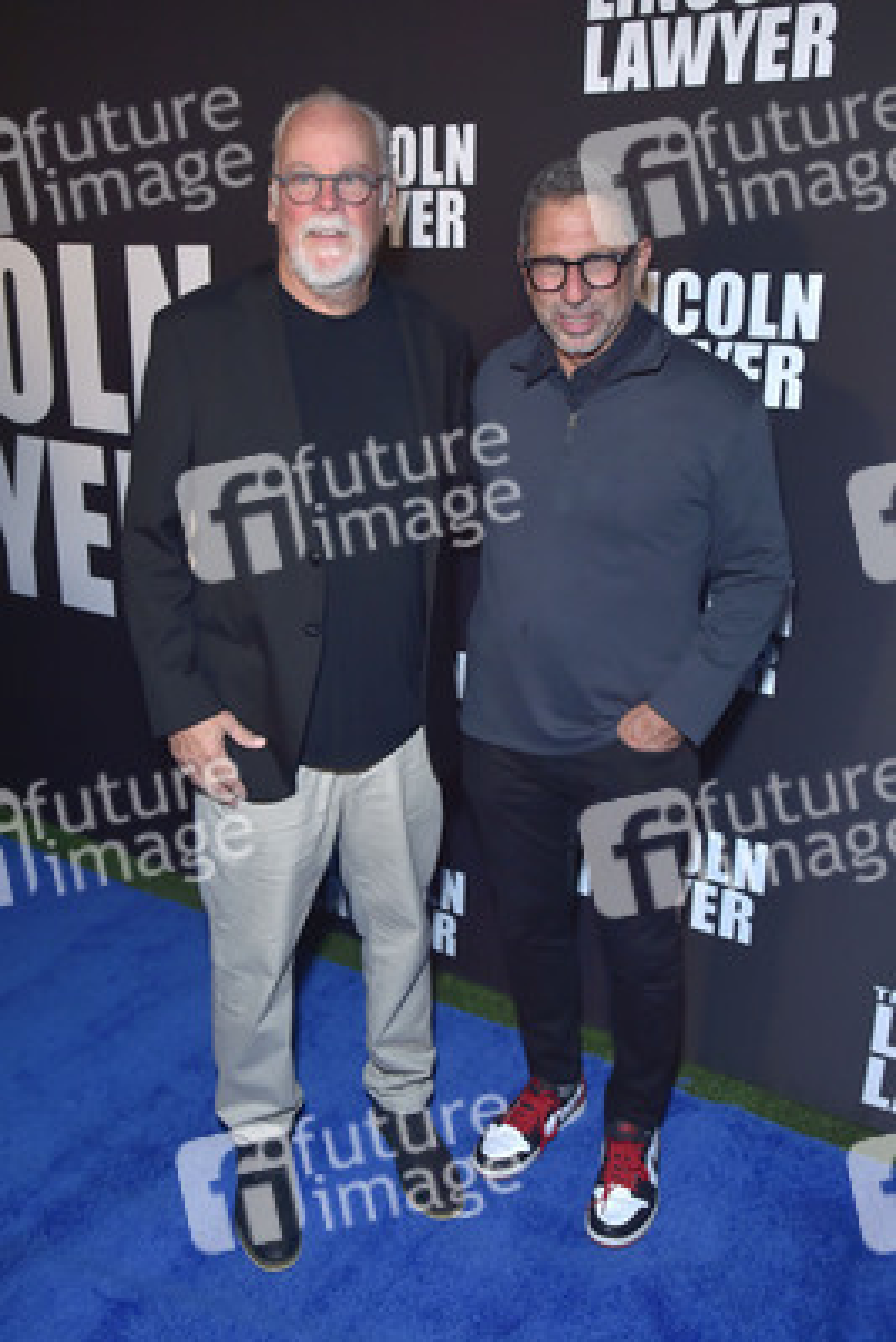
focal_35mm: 30
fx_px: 1119
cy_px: 671
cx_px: 448
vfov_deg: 61.9
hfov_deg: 43.6
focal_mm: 30
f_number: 6.3
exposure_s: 1/200
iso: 800
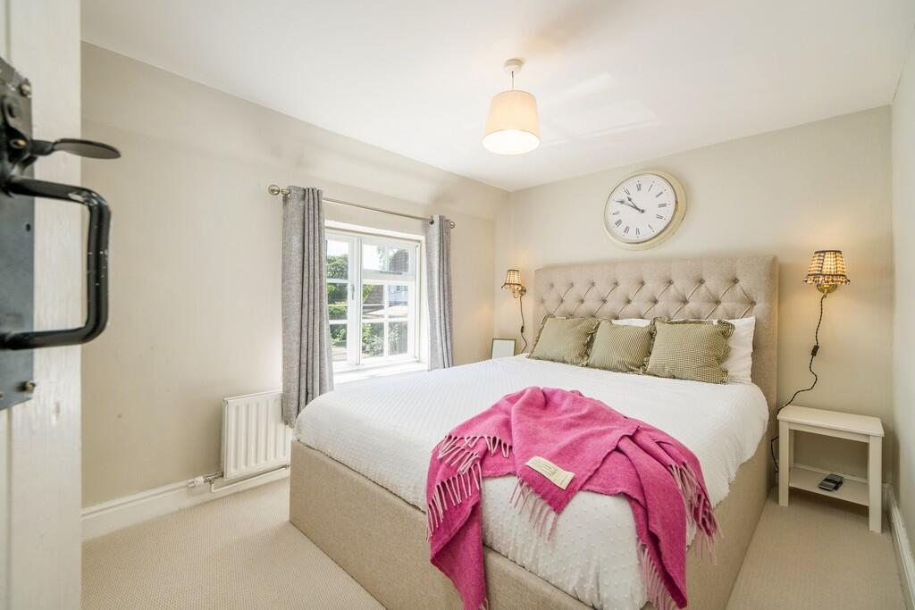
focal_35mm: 15
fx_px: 381
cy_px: 305
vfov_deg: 77.3
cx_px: 458
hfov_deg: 100.4
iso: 160
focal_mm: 9.9
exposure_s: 1/50
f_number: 7.1
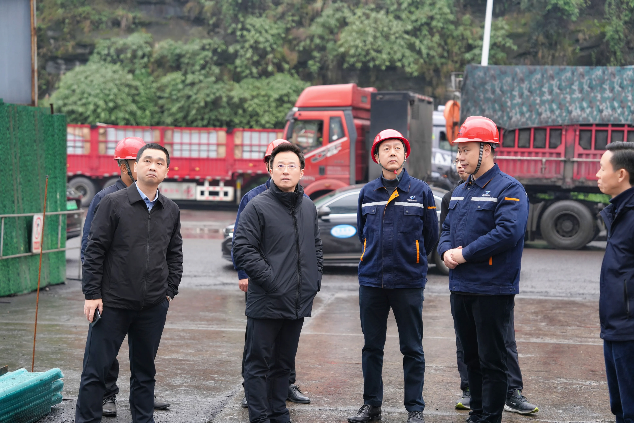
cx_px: 317
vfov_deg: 19.5
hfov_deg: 28.8
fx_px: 1233
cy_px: 212
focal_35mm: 70
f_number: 2.8
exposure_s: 1/200
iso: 400
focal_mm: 70
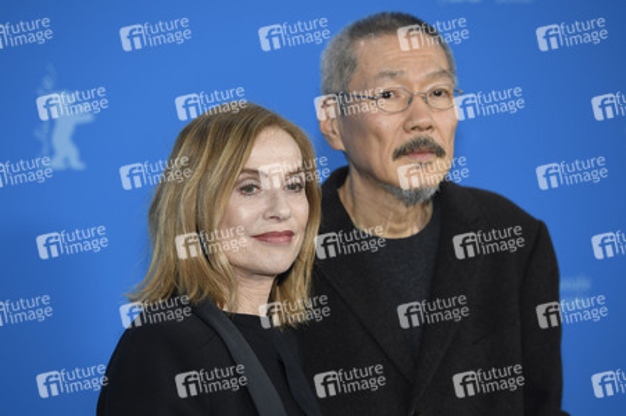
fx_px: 2780
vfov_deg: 8.6
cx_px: 313
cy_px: 208
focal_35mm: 160
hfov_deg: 12.8
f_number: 4
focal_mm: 160
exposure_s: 1/400
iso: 640
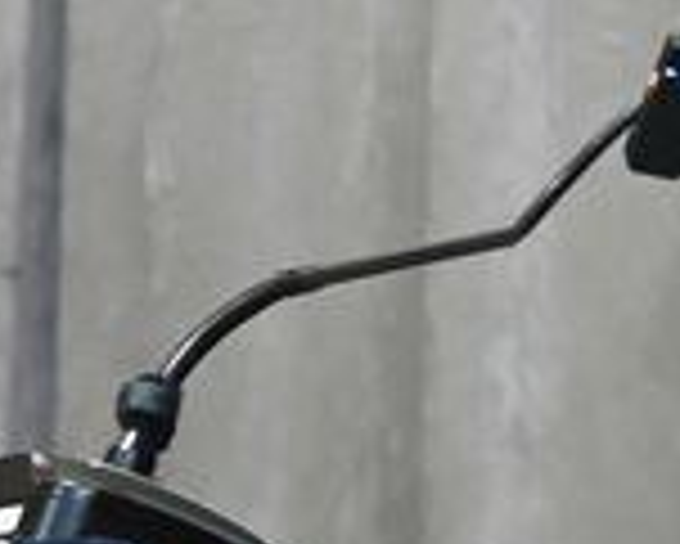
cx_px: 2828
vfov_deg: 3.7
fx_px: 8398
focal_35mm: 417
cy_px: -175
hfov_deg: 4.3
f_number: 5
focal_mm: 48
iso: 1600
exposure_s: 1/160
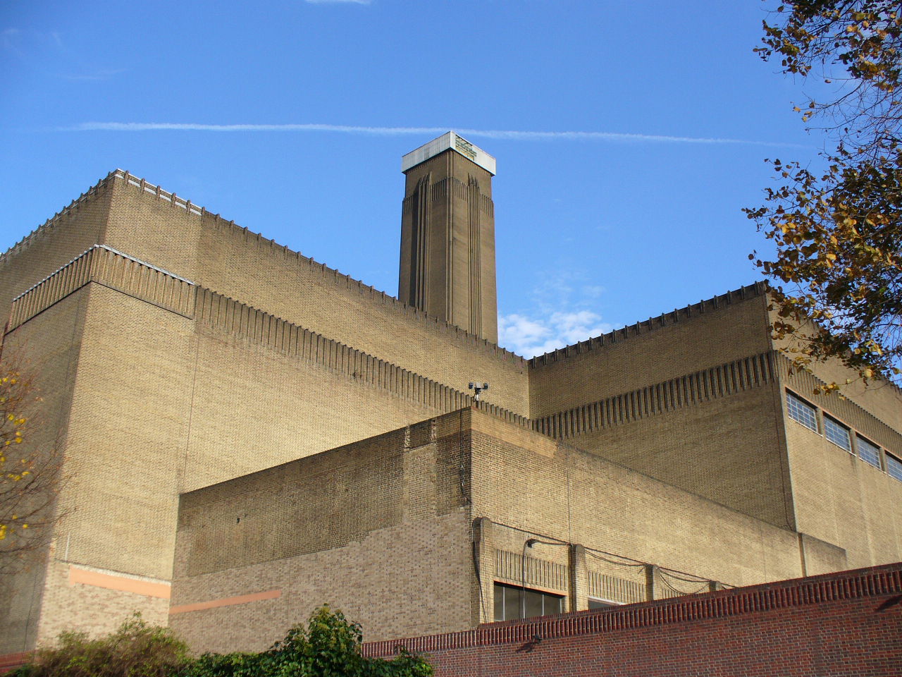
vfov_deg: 38.7
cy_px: 338
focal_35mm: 37
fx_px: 964
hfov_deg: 50.1
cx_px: 451
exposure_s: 1/200
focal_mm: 6.1
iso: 80
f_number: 5.6
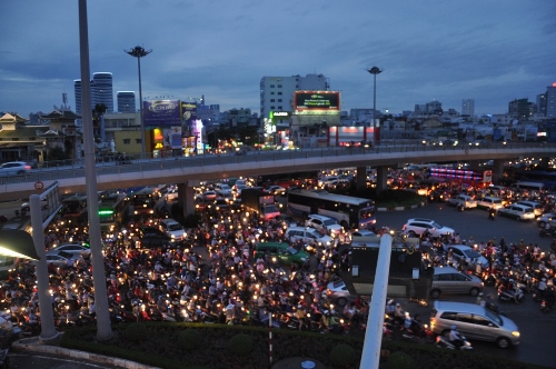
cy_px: 184
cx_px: 278
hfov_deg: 67.4
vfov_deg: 47.8
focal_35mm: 27
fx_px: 416
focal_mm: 18
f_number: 3.5
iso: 560
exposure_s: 1/30
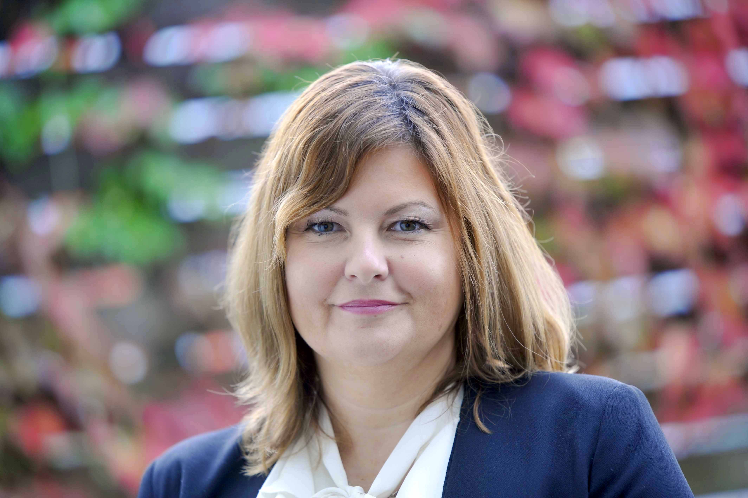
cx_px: 374
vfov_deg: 7.4
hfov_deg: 11.1
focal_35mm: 185
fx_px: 3841
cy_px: 249
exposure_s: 1/30
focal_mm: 185
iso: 320
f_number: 2.8
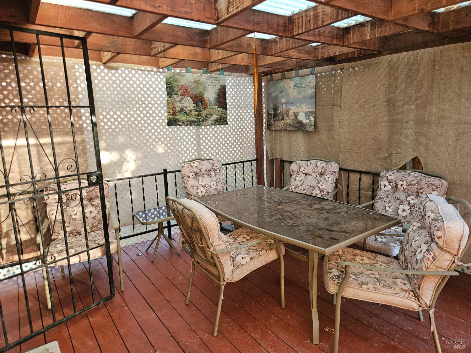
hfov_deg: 73.9
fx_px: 313
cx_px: 236
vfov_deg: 58.9
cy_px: 176
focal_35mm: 23
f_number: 1.8
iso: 64
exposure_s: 1/60
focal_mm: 5.4
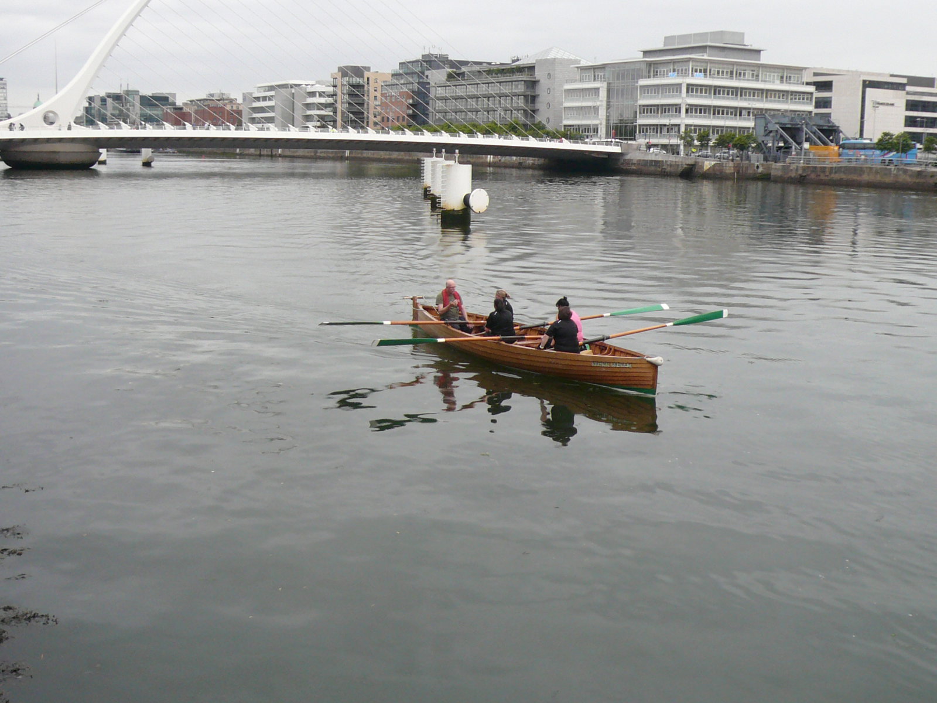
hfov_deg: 42.9
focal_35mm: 44
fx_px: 1191
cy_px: 352
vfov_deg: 32.9
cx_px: 468
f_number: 2.8
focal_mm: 4.7
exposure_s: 1/100
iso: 100
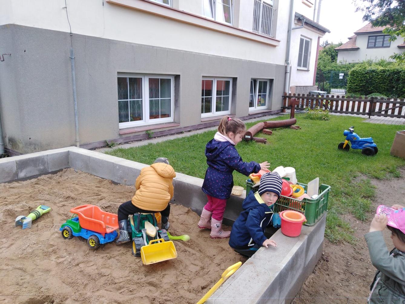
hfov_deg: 67.3
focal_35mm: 26
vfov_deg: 53.1
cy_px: 152
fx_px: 304
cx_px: 202
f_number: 2.2
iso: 100
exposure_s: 1/155
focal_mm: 3.46
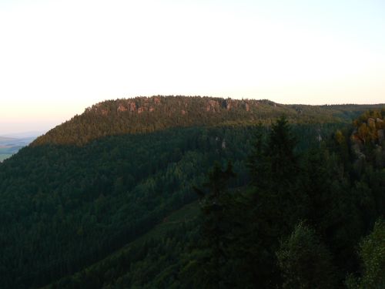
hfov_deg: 51.4
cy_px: 144
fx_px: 400
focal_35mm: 36
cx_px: 192
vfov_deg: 39.7
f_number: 4
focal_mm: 6
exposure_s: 1/60
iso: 80
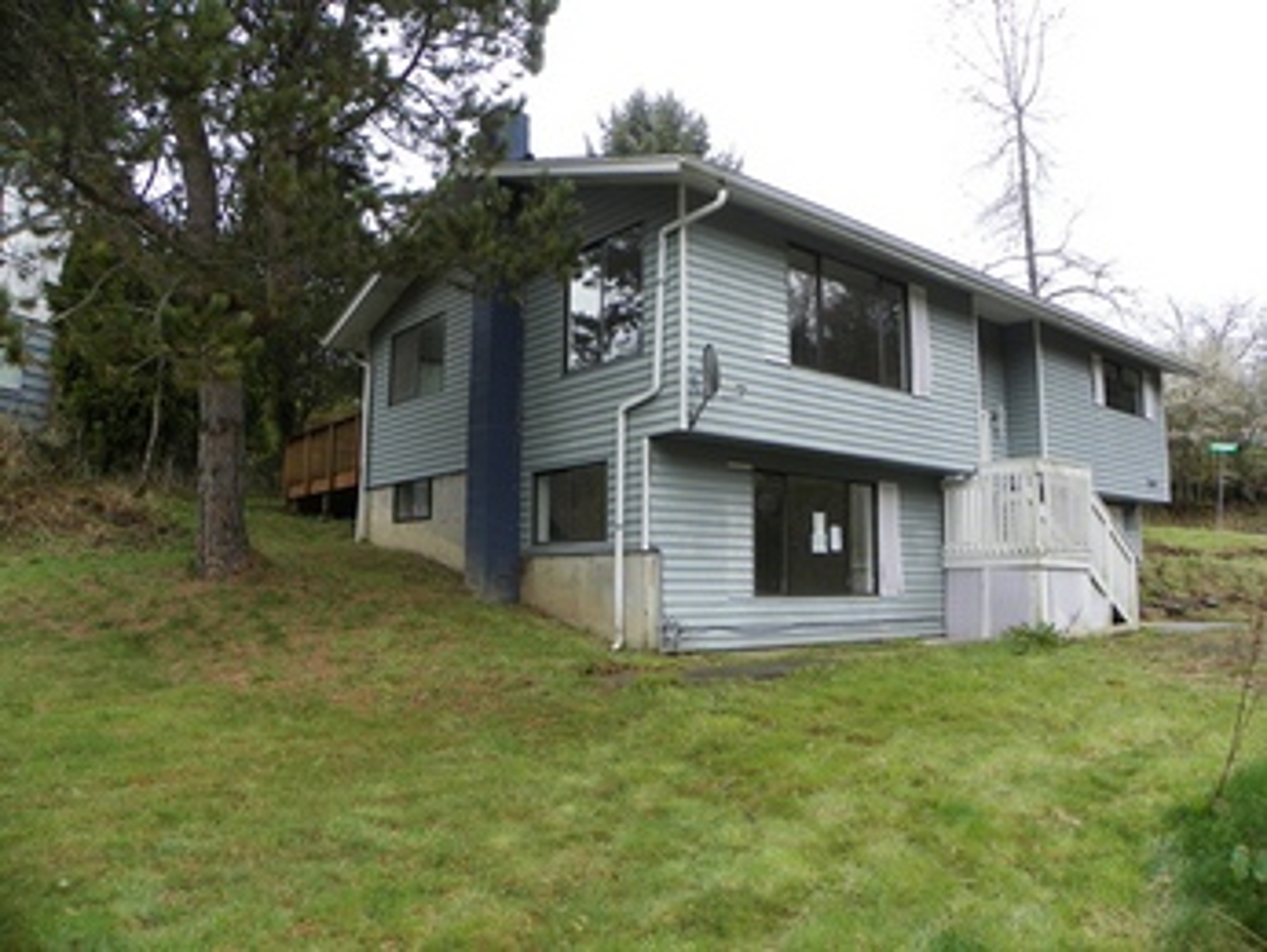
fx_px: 952
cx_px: 634
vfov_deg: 53.1
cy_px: 476
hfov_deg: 67.3
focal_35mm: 26
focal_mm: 4.6
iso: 64
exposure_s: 1/160
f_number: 3.5
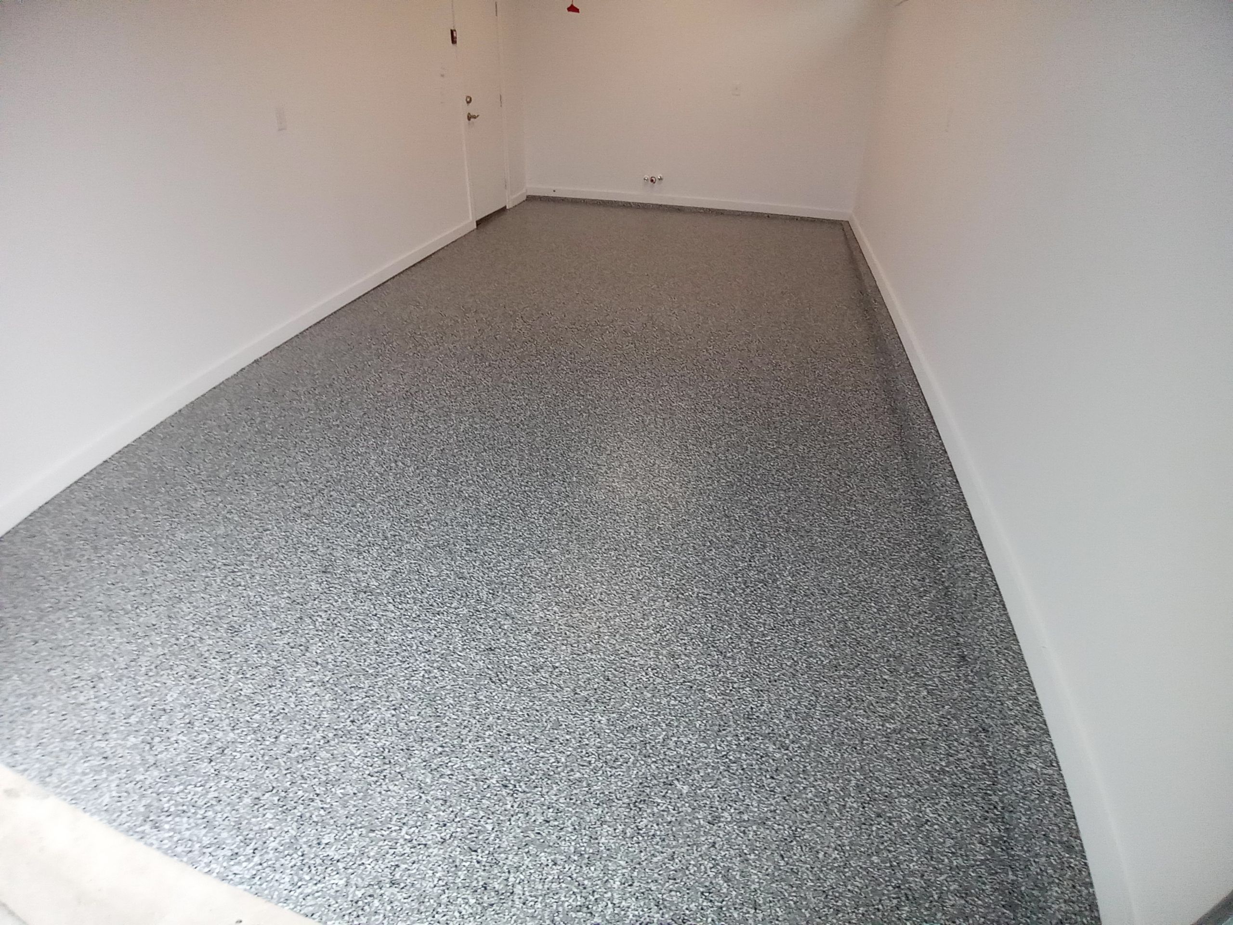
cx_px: 616
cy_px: 462
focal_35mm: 28
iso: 150
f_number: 2.2
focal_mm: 1.4
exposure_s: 1/60
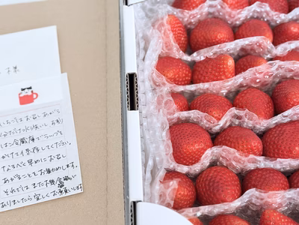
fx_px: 449
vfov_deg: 28.0
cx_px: 150
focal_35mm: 52
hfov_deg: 36.8
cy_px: 112
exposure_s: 1/40
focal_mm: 5.96
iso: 320
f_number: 1.6
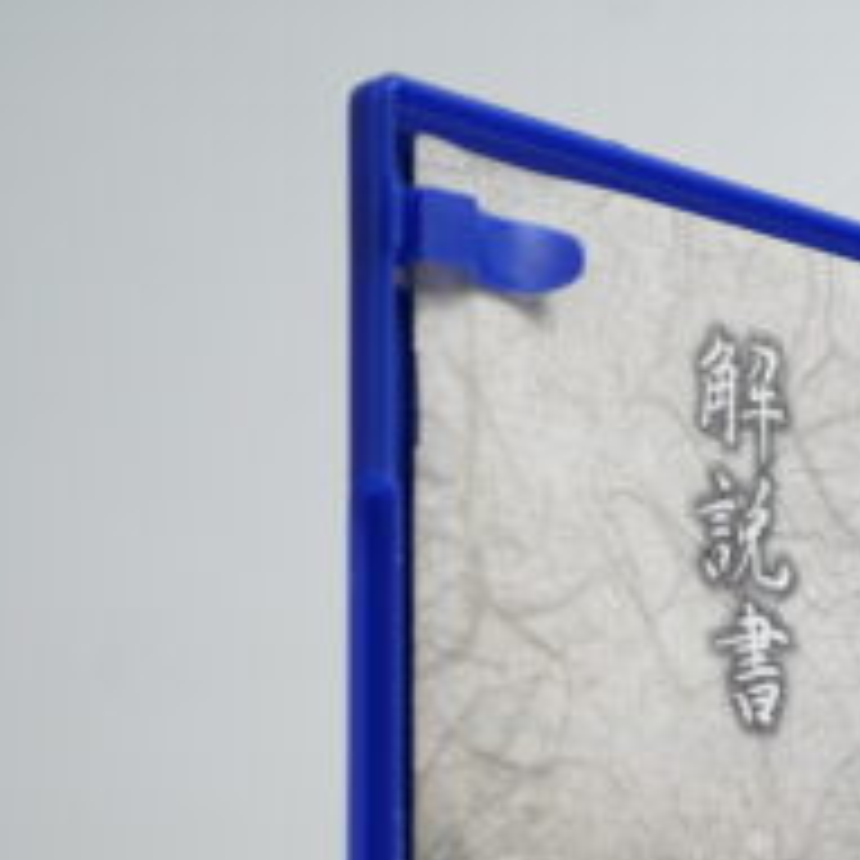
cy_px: 896
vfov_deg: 16.3
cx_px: 1094
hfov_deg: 15.9
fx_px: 2923
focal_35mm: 104
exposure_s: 1/25
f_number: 4.5
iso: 100
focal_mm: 39
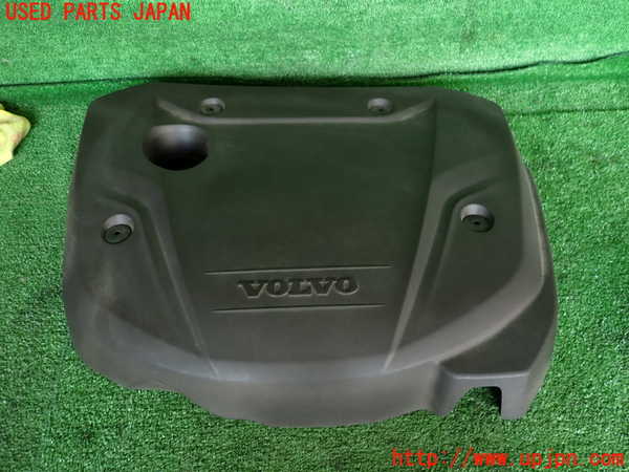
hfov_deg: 69.4
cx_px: 314
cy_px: 236
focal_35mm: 25
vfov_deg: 54.9
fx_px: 454
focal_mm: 4.5
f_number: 2
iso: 100
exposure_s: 1/60
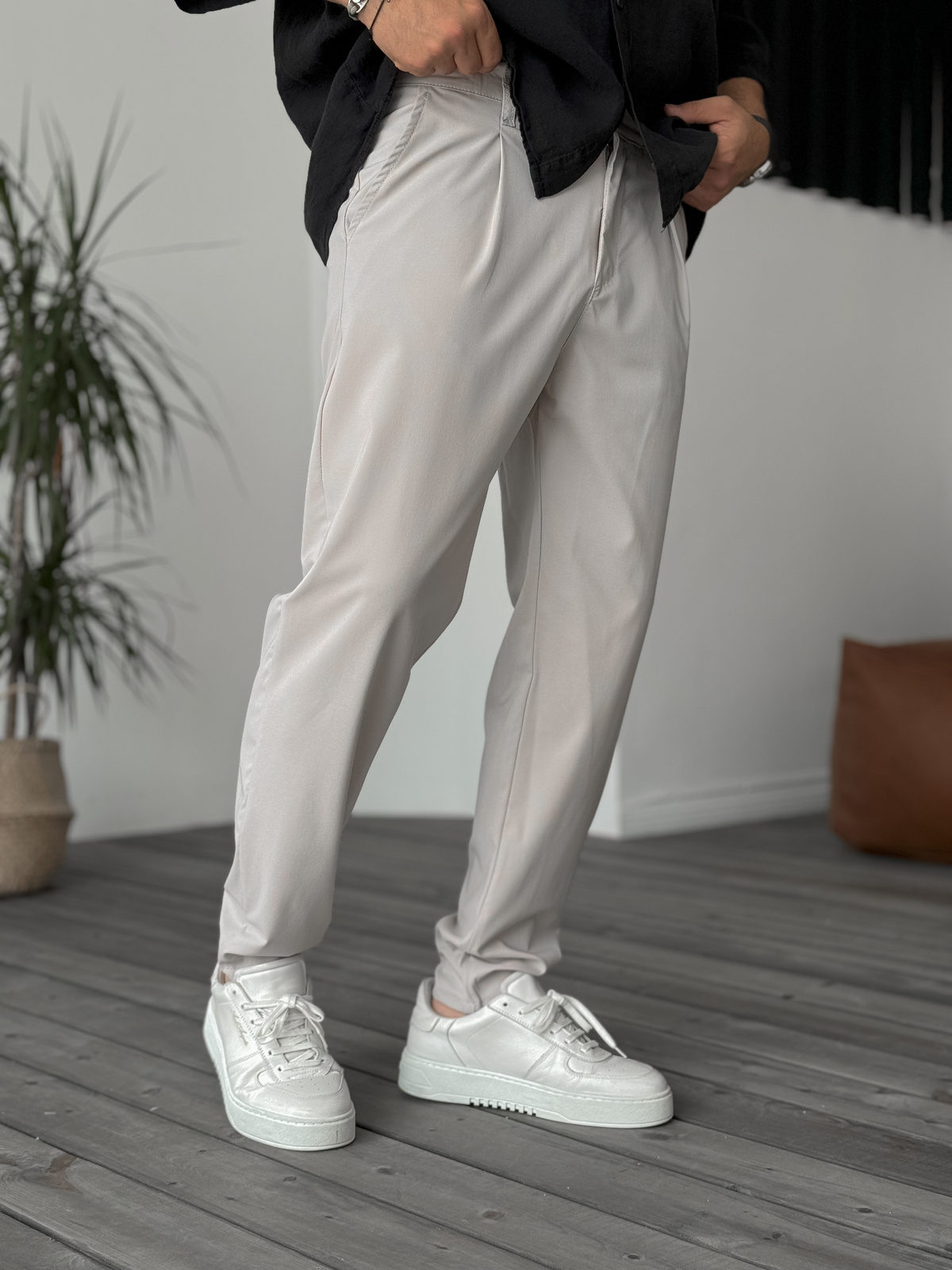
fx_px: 1760
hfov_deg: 30.3
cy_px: 635
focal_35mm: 48
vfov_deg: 39.7
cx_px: 476
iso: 64
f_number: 1.8
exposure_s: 1/230
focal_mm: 6.76
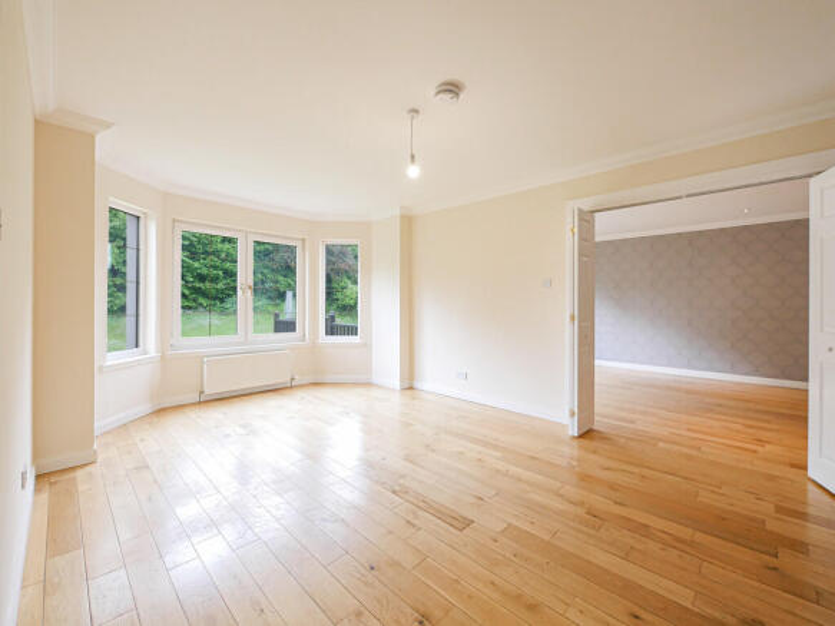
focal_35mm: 14
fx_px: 338
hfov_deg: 102.1
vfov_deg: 85.7
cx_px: 418
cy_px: 313
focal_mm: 7
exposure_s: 1/60
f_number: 4
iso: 800
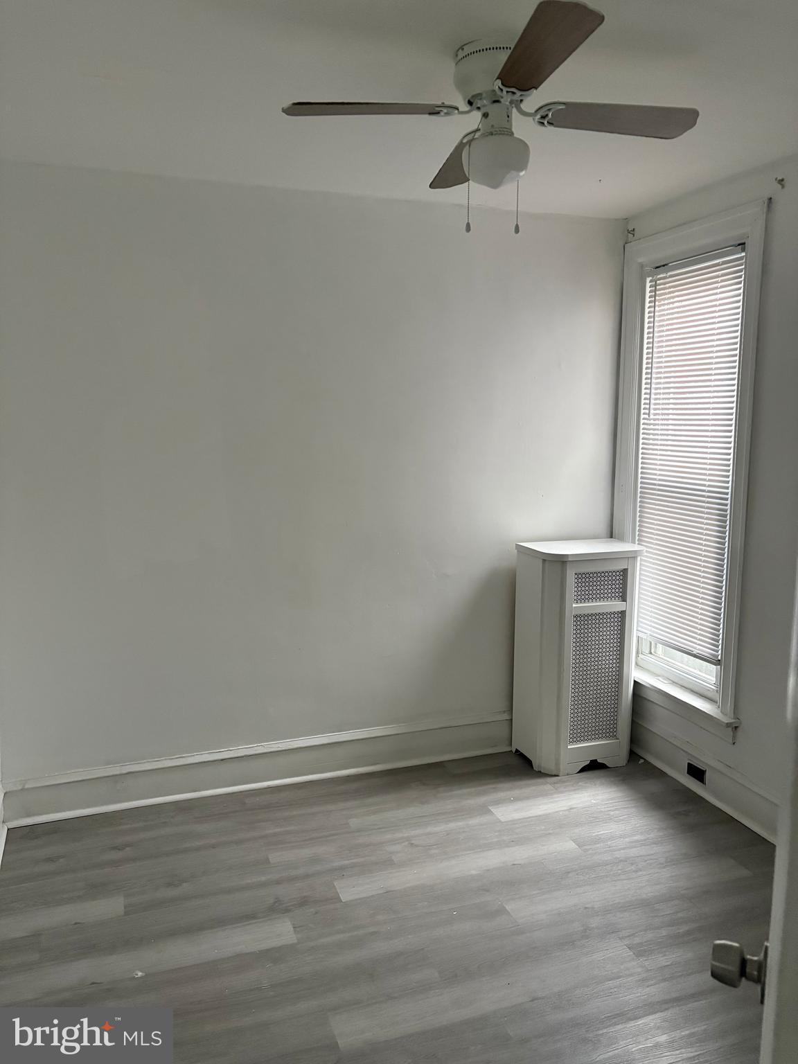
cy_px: 532
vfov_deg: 67.3
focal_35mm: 26
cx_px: 399
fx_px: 799
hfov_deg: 53.1
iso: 500
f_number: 1.6
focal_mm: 5.96
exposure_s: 1/40
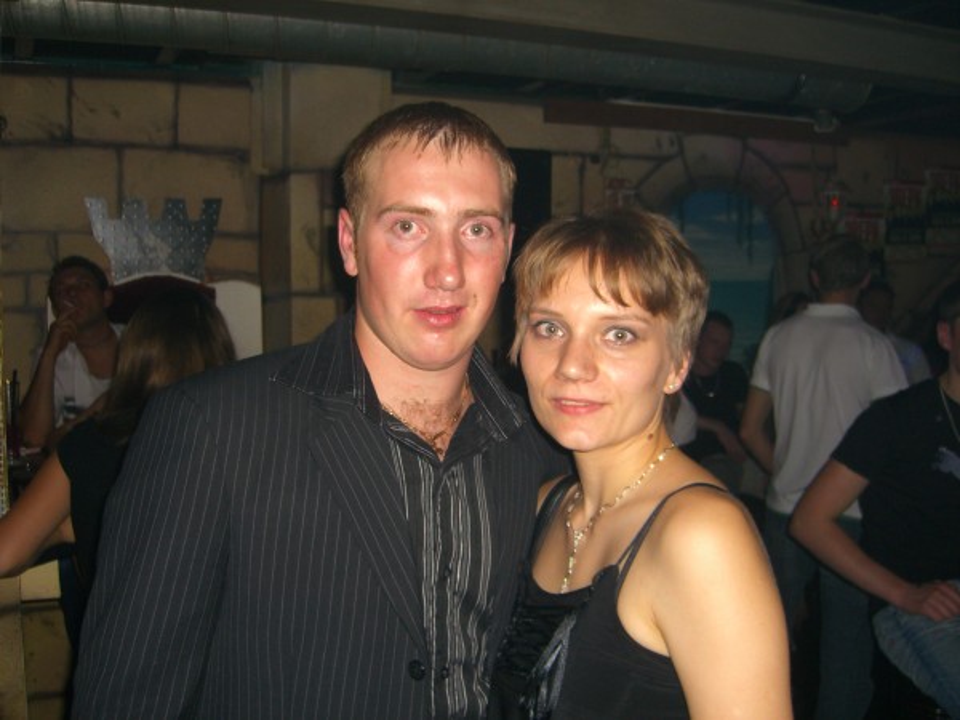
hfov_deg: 49.0
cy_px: 360
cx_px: 480
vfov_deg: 37.7
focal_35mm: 38
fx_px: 1054
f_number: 2.8
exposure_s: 1/60
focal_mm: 7.9
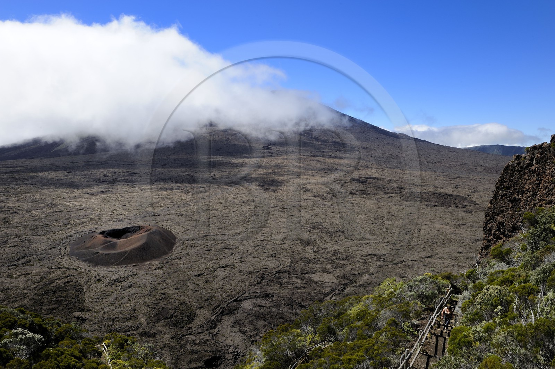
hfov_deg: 73.8
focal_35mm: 24
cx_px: 278
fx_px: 370
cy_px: 184
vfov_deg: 53.1
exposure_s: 1/160
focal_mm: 24
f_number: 14
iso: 200
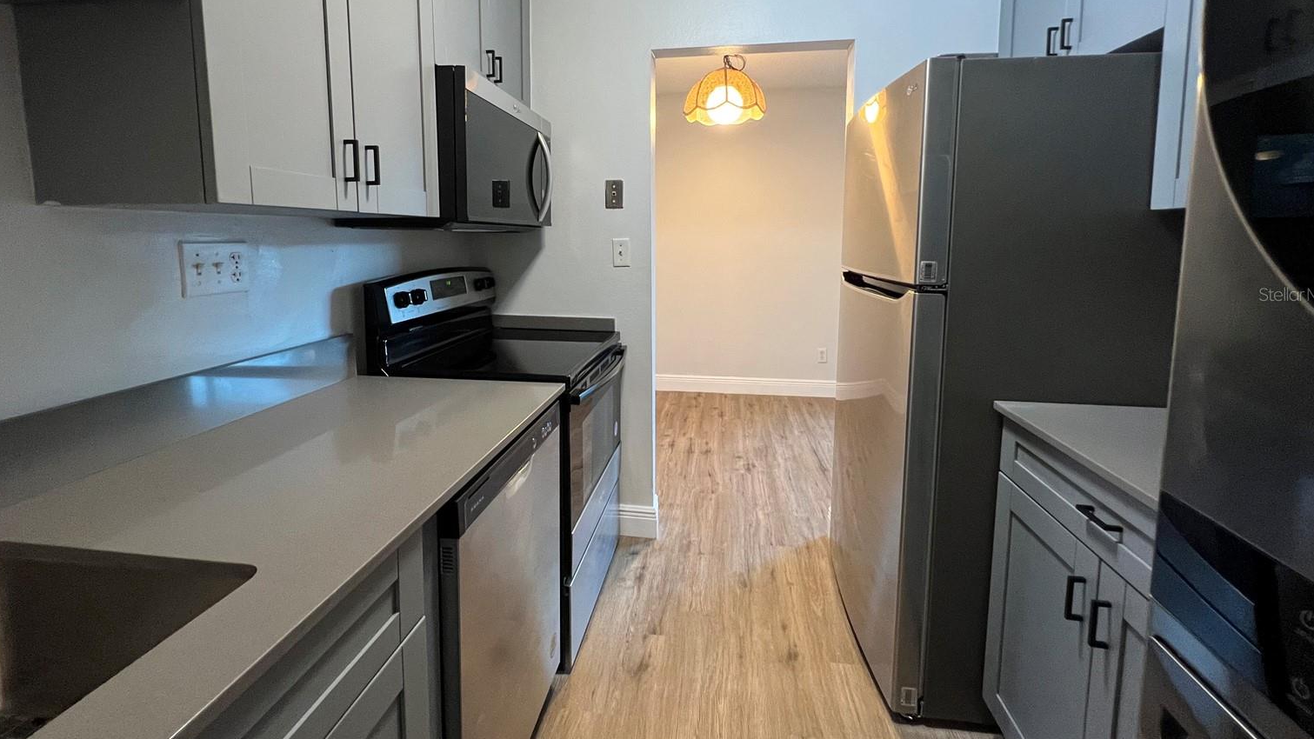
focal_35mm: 15
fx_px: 523
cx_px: 645
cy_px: 294
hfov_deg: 103.0
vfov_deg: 69.8
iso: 400
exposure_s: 1/60
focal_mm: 1.57
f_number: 1.8
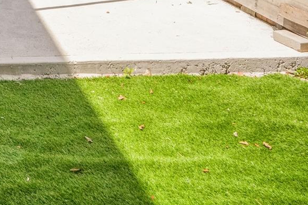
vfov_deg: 21.3
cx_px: -65
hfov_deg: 32.8
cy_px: -133
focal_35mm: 49
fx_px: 419
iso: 800
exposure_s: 1/1600
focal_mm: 14
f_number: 8
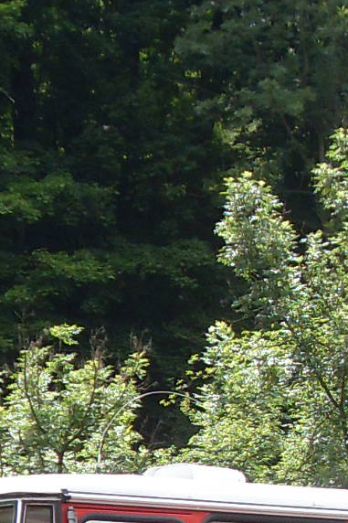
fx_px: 3627
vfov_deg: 8.1
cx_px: 307
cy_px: 679
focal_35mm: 250
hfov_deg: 5.5
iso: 80
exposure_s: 1/500
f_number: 3.4
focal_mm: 8.4
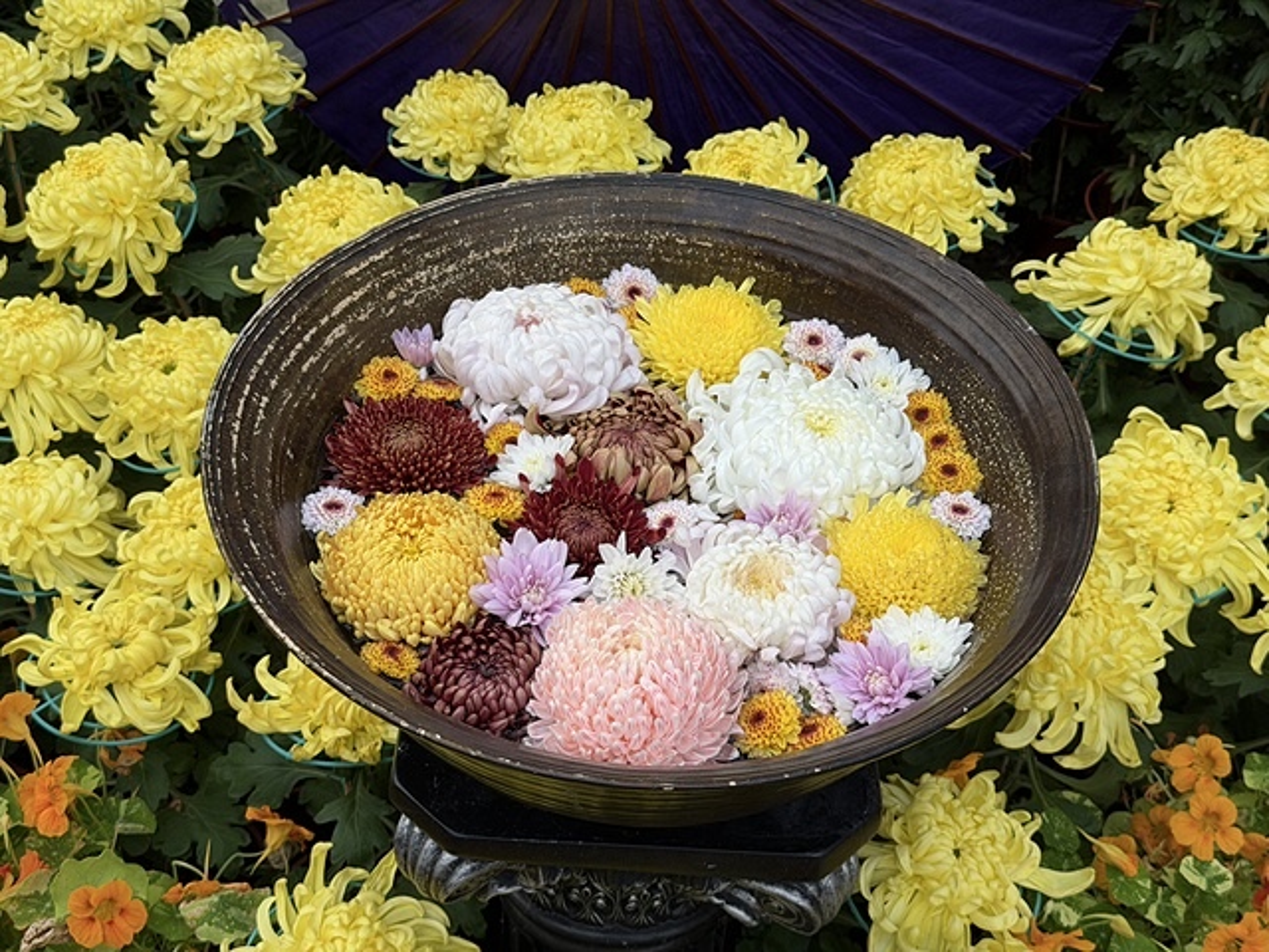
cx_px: 634
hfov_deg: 39.7
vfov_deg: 30.3
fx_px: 1760
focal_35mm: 48
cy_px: 476
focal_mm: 6.76
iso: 64
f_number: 1.78
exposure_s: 1/503
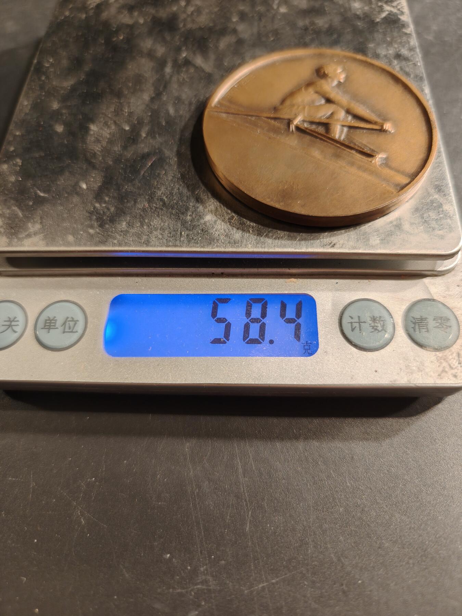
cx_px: 231
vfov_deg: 73.9
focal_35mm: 23
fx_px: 409
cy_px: 308
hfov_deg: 58.9
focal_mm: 6.06
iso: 250
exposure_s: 1/172
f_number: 1.6
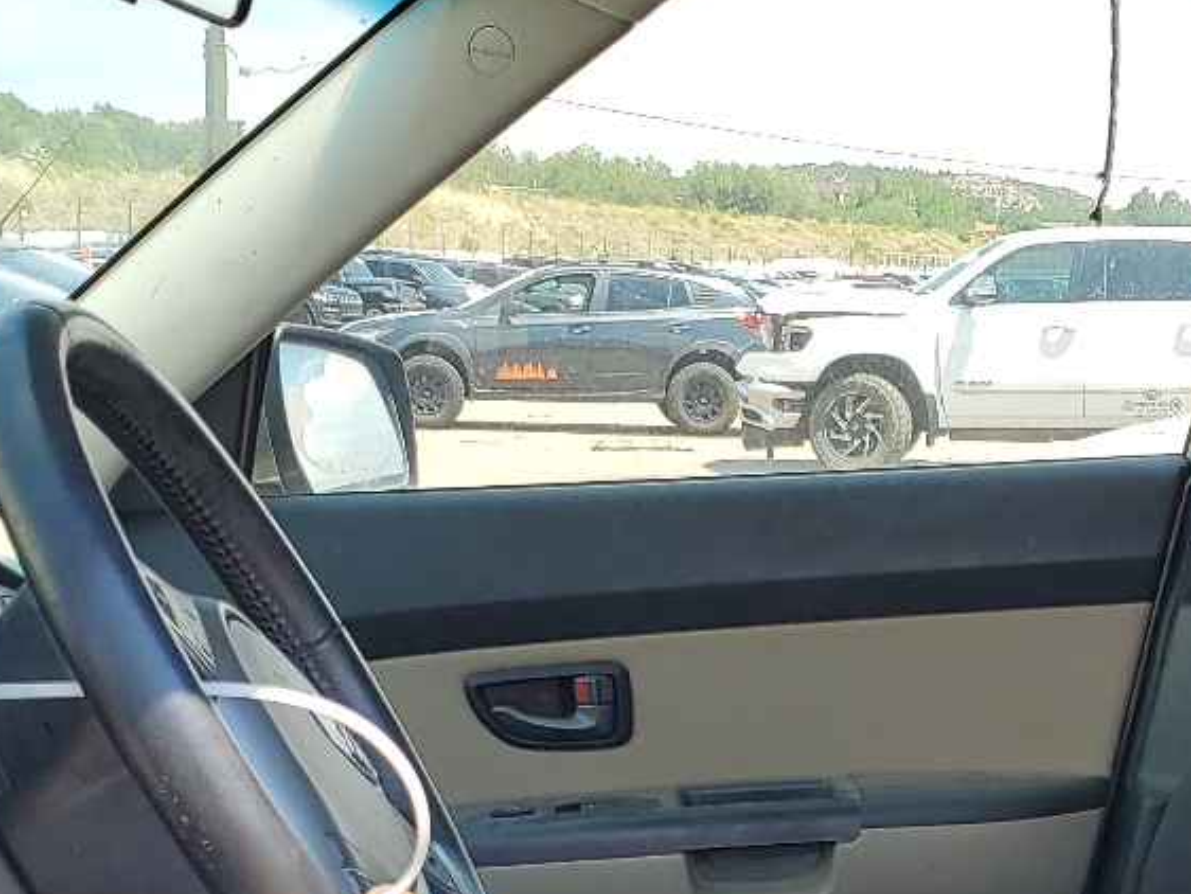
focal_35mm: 74
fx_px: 2547
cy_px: 977
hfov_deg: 26.2
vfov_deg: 19.1
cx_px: 748
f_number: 1.5
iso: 50
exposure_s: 1/769
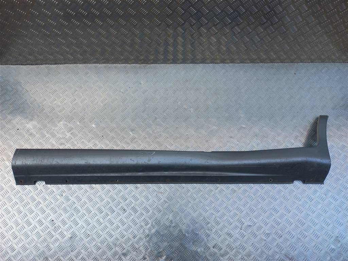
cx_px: 174
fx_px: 251
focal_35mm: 25
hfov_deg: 69.4
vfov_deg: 54.9
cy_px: 130
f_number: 1.8
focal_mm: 4.6
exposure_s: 1/100
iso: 50
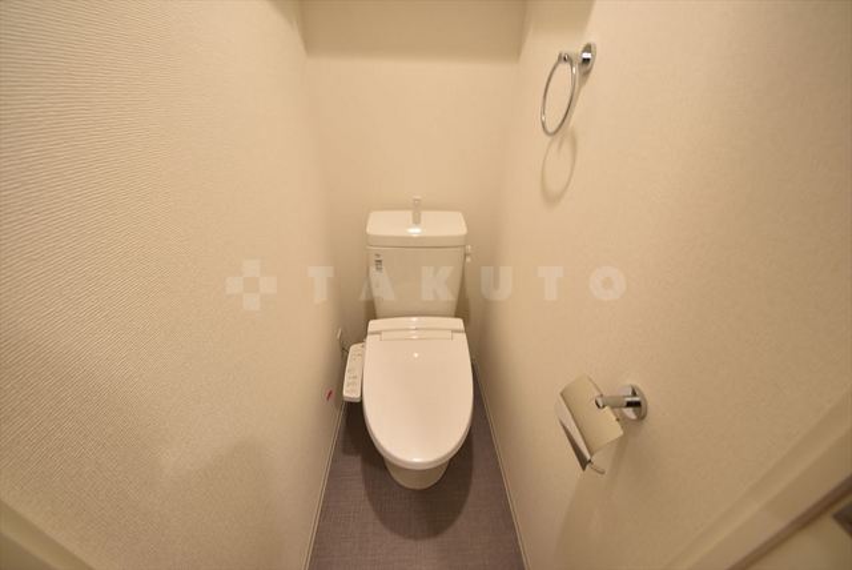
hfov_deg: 112.6
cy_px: 285
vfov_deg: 90.1
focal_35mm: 12
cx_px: 426
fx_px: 284
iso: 100
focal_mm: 8
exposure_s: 1/5
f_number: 4.5
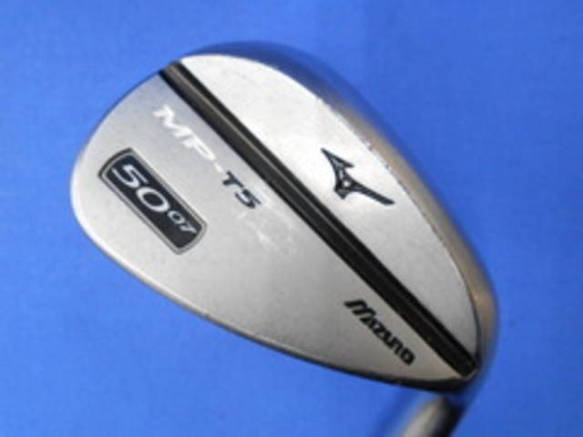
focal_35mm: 26
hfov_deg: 67.3
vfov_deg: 53.1
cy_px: 218
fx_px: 438
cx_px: 292
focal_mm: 4.6
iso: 220
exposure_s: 1/30
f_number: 3.2
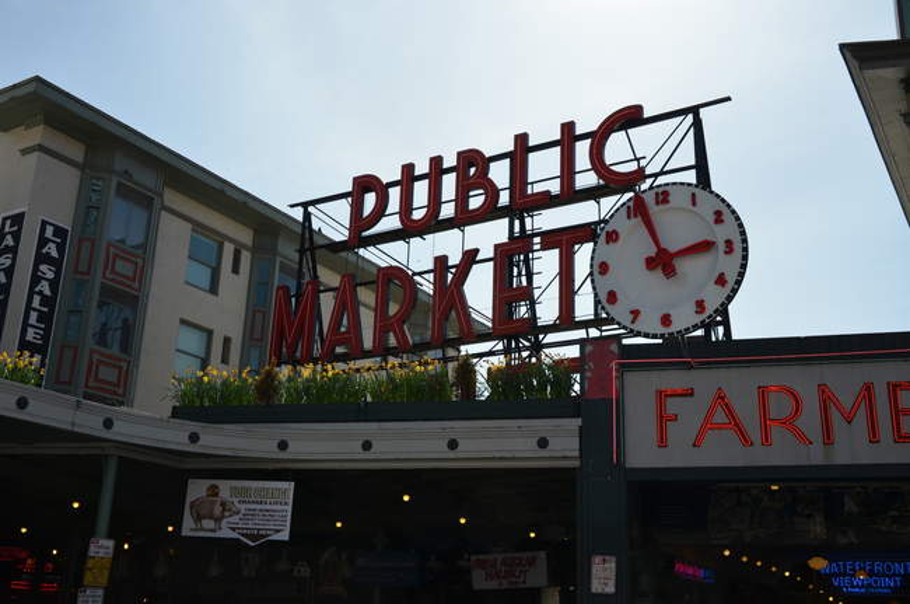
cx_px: 455
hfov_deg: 51.4
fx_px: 946
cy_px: 302
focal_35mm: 38
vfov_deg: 35.4
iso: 400
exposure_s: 1/1250
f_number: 9
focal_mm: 25
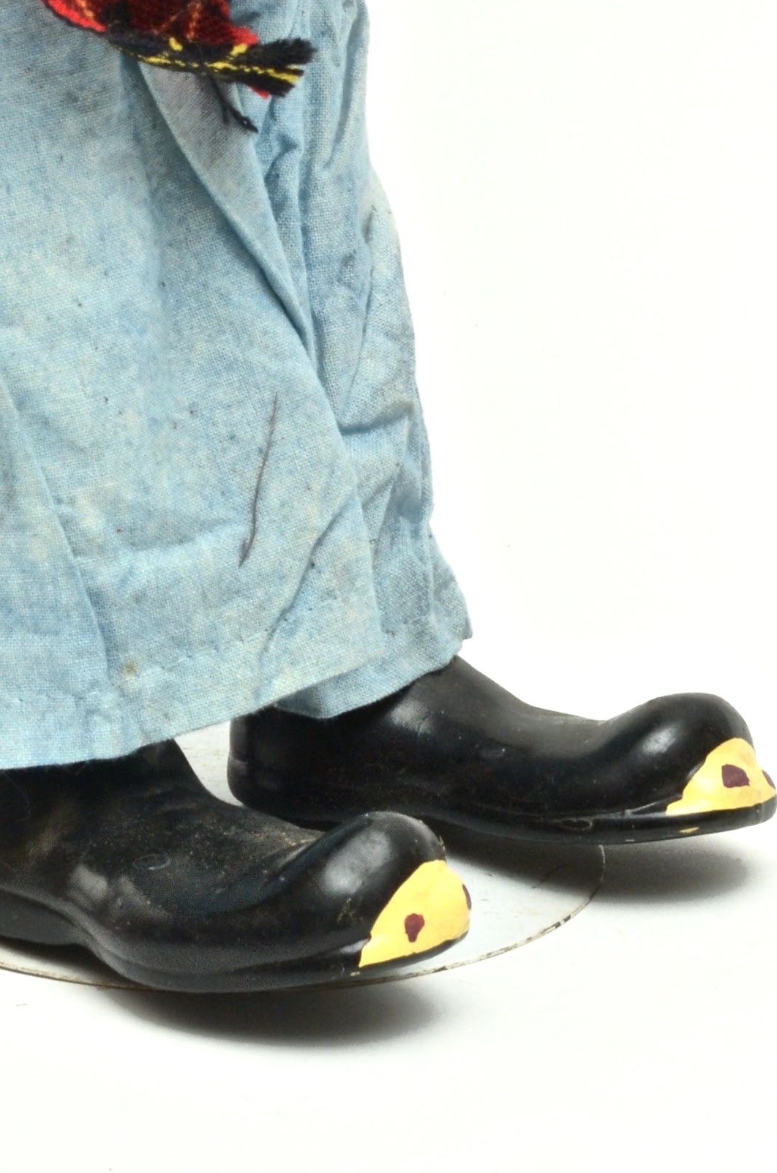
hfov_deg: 6.6
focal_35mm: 208
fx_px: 6748
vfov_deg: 9.8
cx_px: 162
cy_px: -307
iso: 800
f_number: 14
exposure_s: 1/250
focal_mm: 45
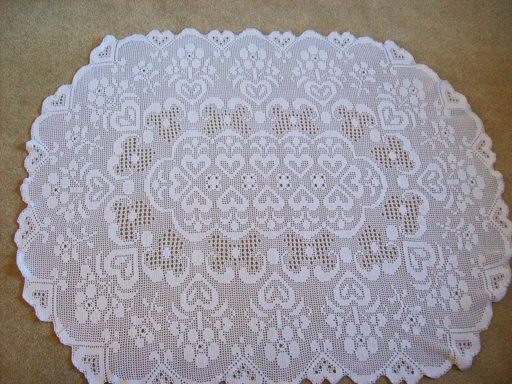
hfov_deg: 51.4
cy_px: 192
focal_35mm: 36
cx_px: 256
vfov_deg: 39.6
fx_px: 532
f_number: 2.7
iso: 593
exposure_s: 1/64
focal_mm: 6
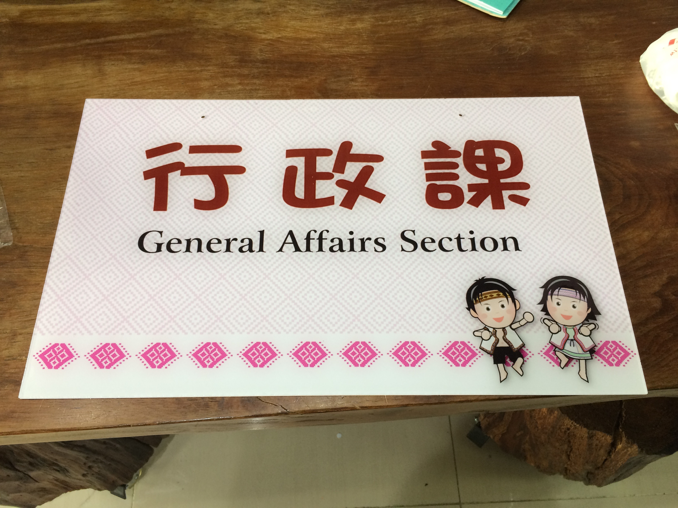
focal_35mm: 29
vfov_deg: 48.2
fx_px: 568
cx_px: 339
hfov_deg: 61.7
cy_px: 254
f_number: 2.2
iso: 40
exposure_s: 1/40
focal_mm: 4.15
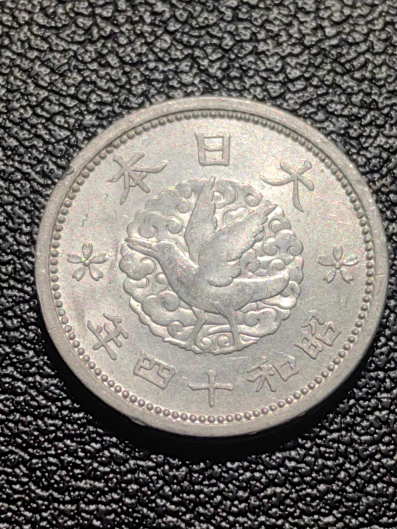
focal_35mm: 119
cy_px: 264
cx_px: 198
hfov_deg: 12.5
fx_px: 1820
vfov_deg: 16.6
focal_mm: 5.75
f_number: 2
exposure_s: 1/120
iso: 50
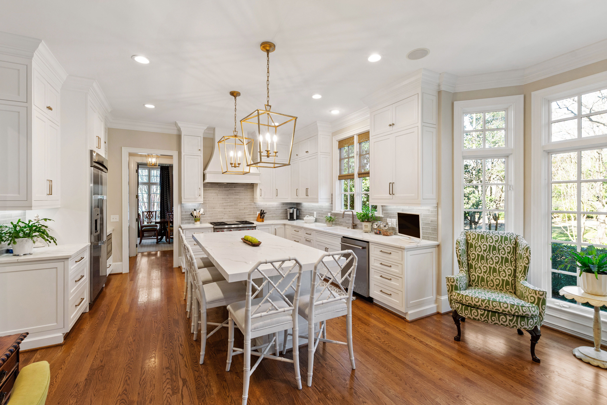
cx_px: 304
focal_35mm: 15
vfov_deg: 77.3
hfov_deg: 100.4
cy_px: 202
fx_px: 253
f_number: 8
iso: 100
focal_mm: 10
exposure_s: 1/4
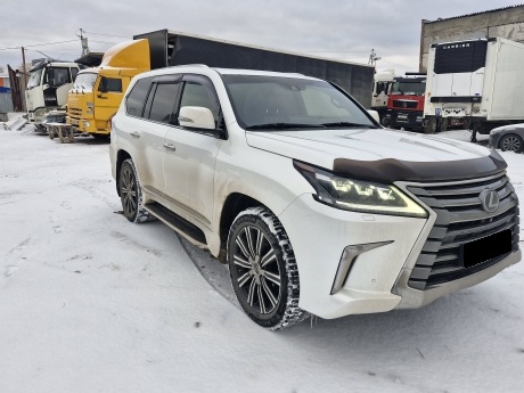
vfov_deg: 54.8
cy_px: 182
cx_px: 272
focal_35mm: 25
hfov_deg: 69.4
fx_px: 378
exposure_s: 1/180
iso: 50
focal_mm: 5.54
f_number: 1.8
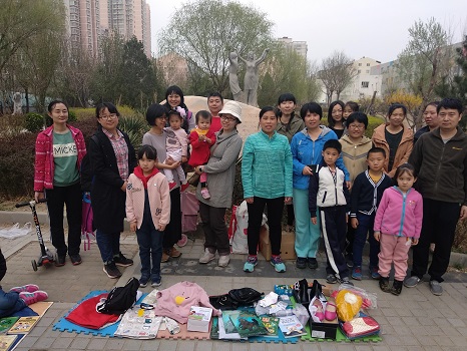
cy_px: 176
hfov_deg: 67.3
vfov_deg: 53.1
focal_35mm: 26
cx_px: 234
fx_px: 351
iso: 125
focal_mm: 3.81
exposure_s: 1/127
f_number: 2.2
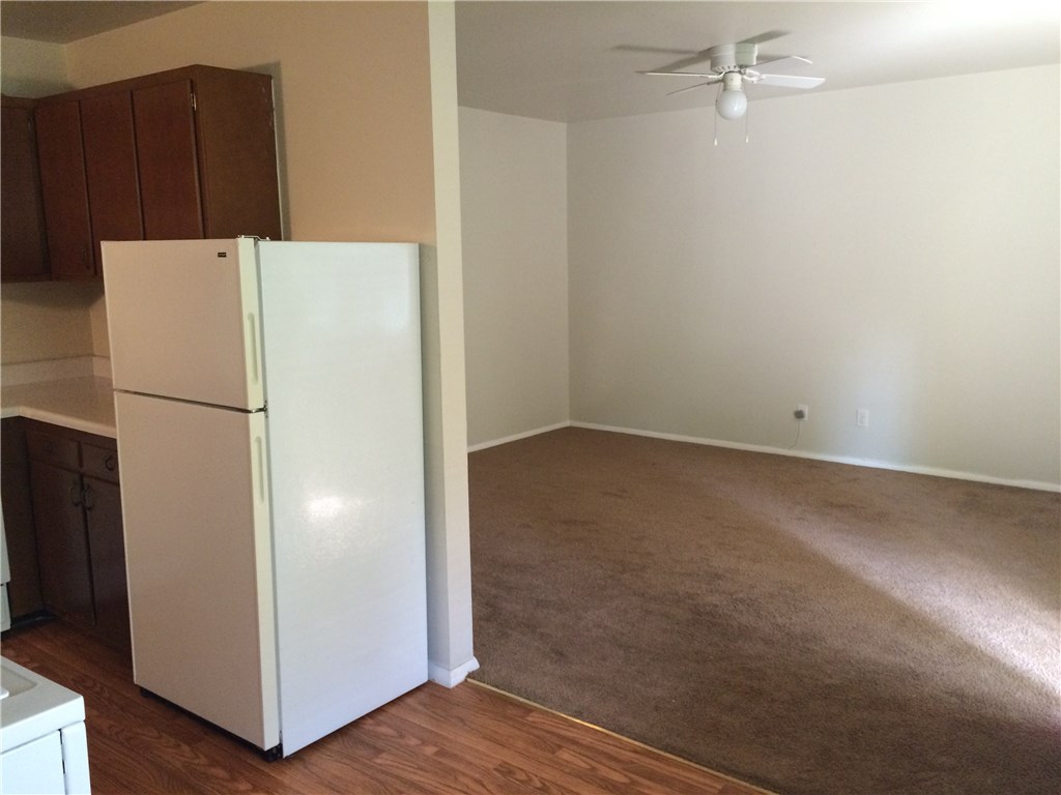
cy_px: 398
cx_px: 530
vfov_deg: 48.2
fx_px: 889
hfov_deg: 61.7
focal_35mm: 29
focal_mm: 4.15
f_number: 2.2
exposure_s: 1/30
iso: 200
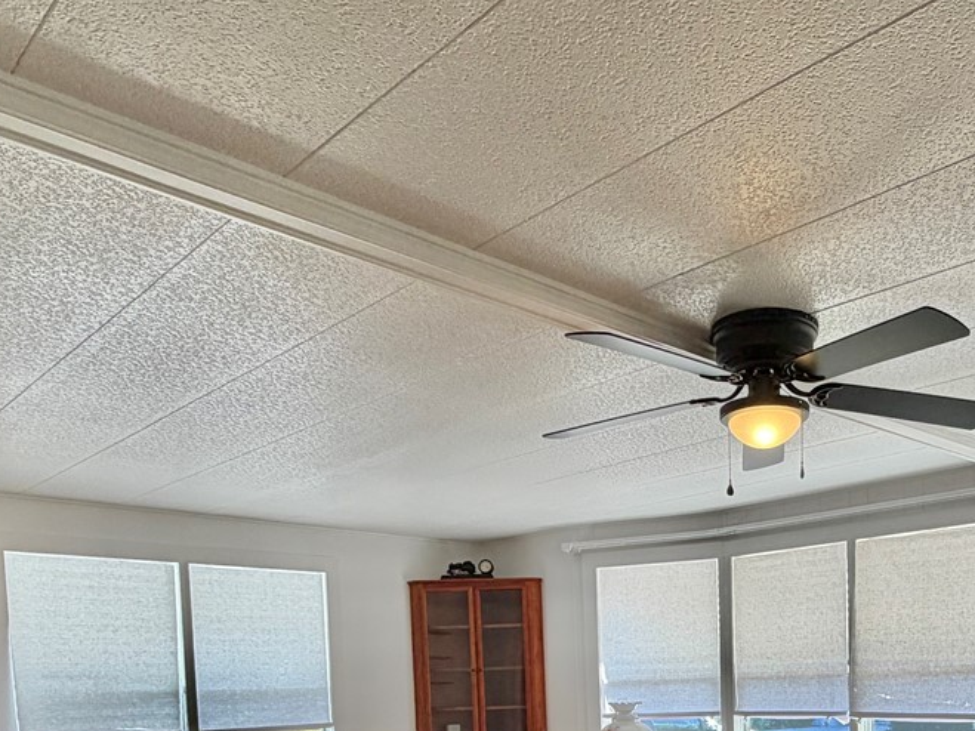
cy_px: 740
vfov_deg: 37.2
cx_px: 667
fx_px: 957
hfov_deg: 52.7
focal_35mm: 34
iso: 80
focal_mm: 2.22
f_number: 2.2
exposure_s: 1/120
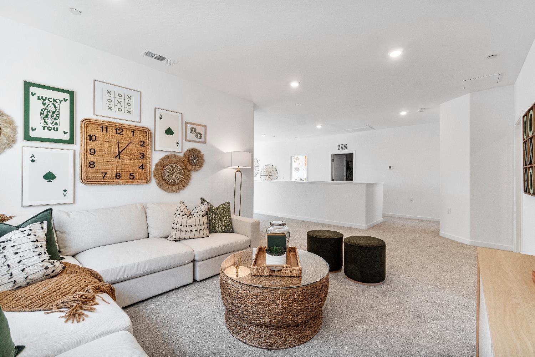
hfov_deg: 100.4
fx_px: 223
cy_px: 178
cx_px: 268
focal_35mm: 15
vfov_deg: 77.3
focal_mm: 10
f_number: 9
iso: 250
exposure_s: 1/15
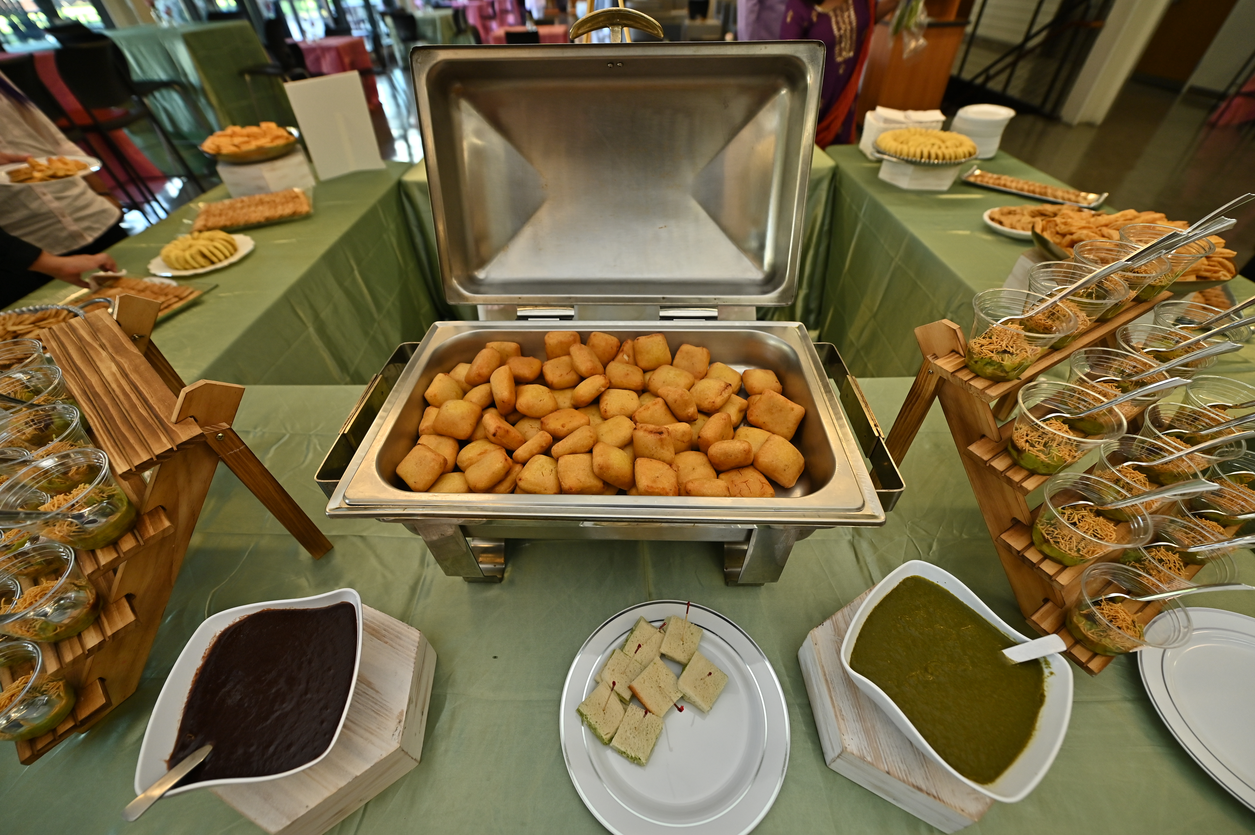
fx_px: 488
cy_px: 418
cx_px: 628
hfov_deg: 104.3
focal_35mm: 14
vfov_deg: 81.1
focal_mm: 14
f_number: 3.5
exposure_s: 1/160
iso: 320
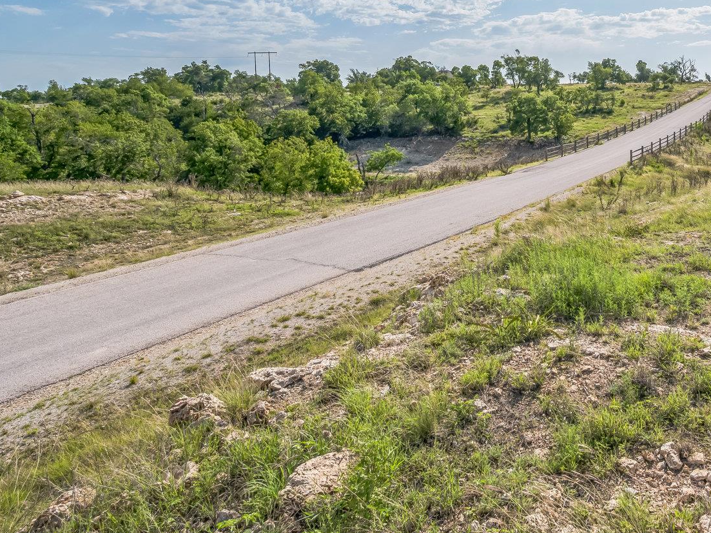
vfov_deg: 51.8
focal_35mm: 25
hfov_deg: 62.6
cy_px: 116
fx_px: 513
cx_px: 584
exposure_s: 1/640
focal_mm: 14
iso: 100
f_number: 8
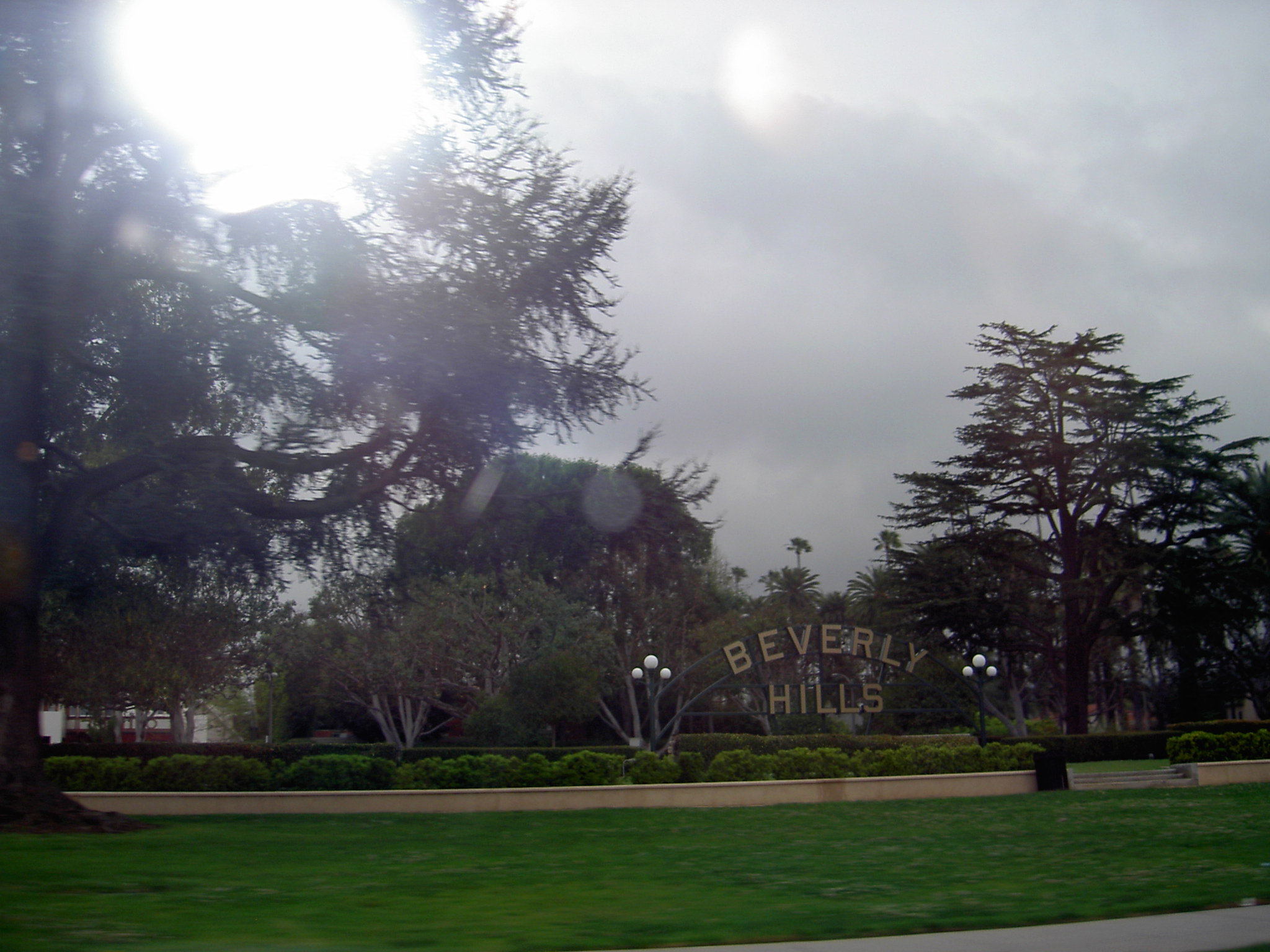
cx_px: 635
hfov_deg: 47.9
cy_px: 476
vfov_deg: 36.8
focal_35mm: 39
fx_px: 1431
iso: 100
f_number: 2.8
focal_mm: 8
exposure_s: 1/59.5
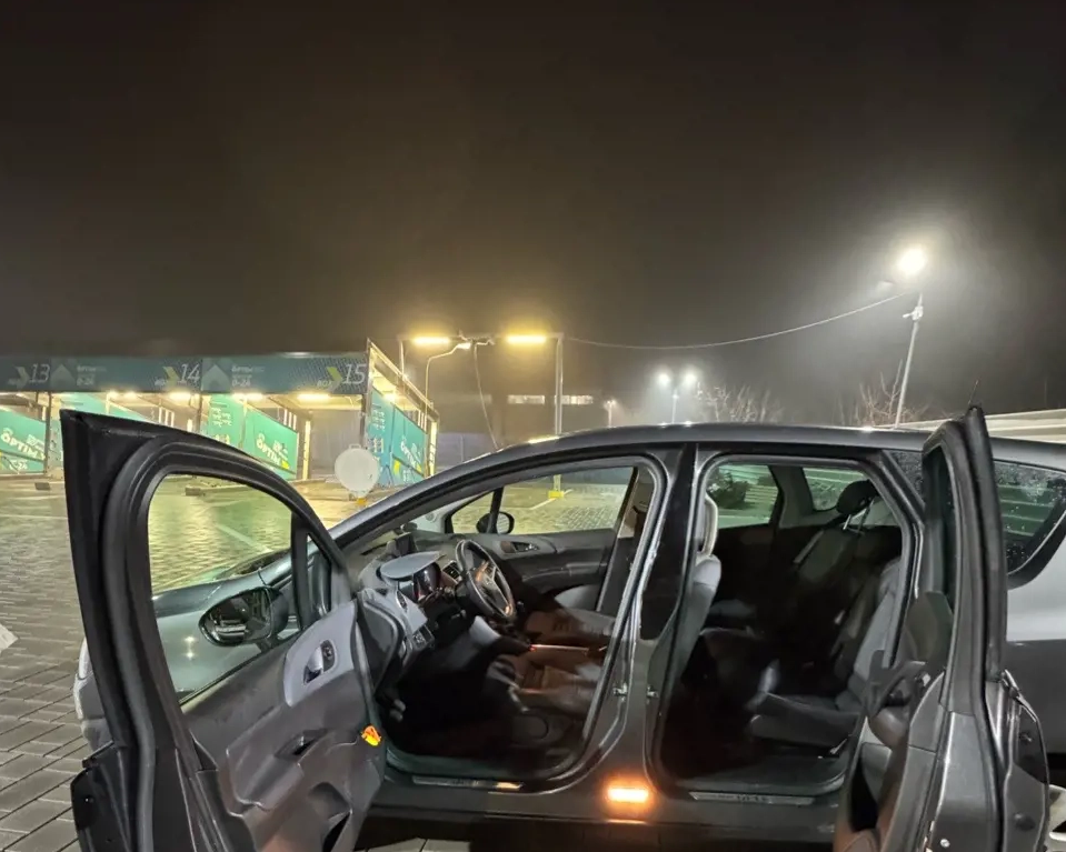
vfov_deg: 67.5
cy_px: 611
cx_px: 550
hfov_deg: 83.3
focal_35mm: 19
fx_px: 599
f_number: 2.2
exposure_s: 1/33
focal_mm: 2.22
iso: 1250
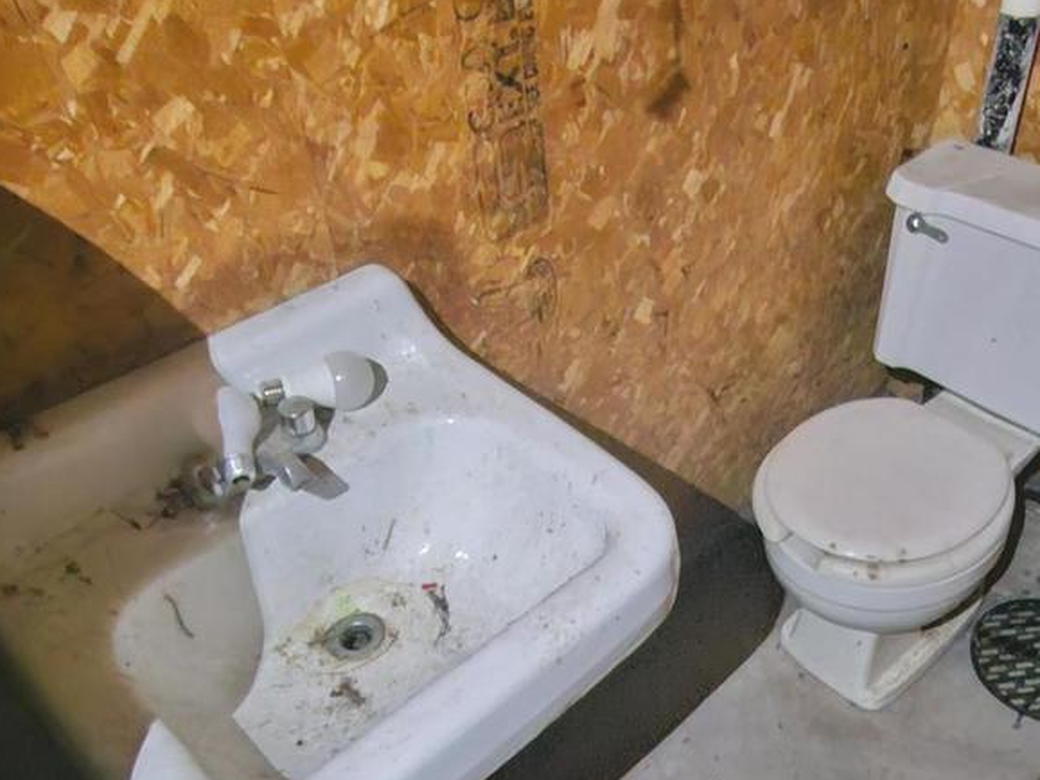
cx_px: 508
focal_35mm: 23
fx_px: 691
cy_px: 510
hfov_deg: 73.9
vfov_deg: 57.7
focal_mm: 1.74
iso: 1000
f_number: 2.2
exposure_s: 1/3.29
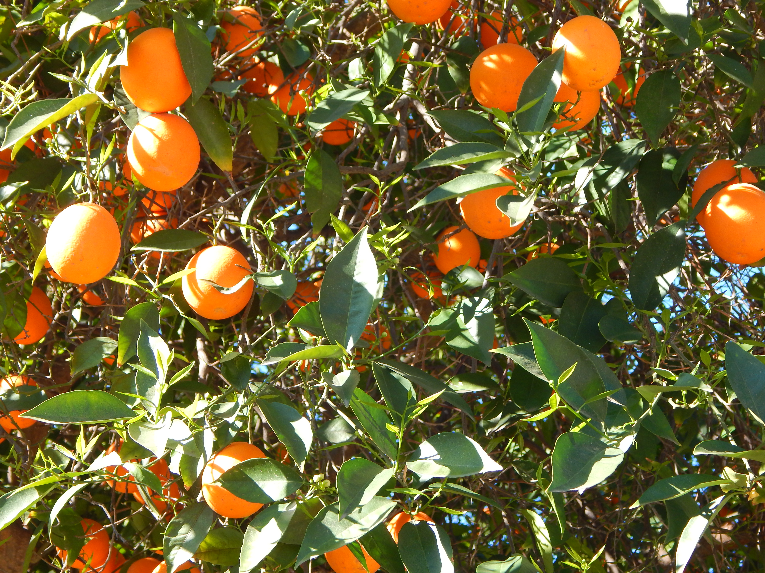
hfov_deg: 26.0
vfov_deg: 19.6
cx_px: 382
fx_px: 1657
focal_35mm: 75
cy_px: 286
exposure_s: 1/160
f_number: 4.2
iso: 125
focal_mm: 13.5
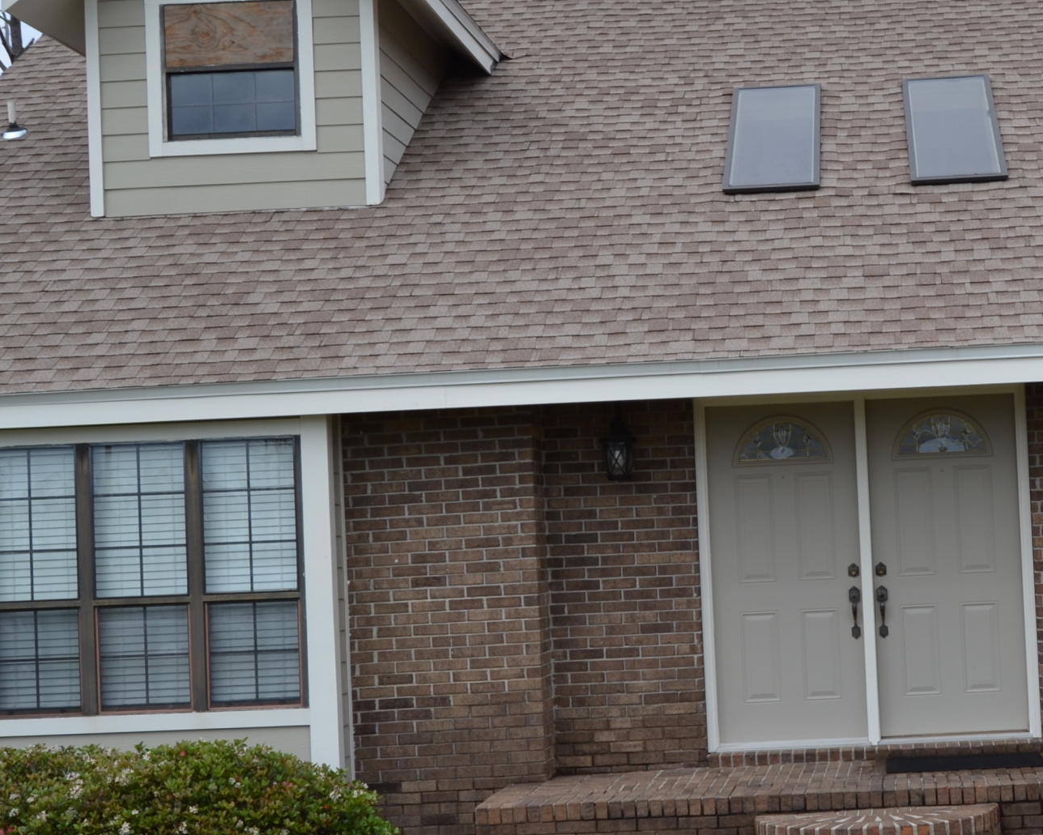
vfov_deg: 25.8
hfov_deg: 30.7
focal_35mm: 59
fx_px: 1822
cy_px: 498
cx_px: 909
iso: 100
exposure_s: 1/250
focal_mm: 18
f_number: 8
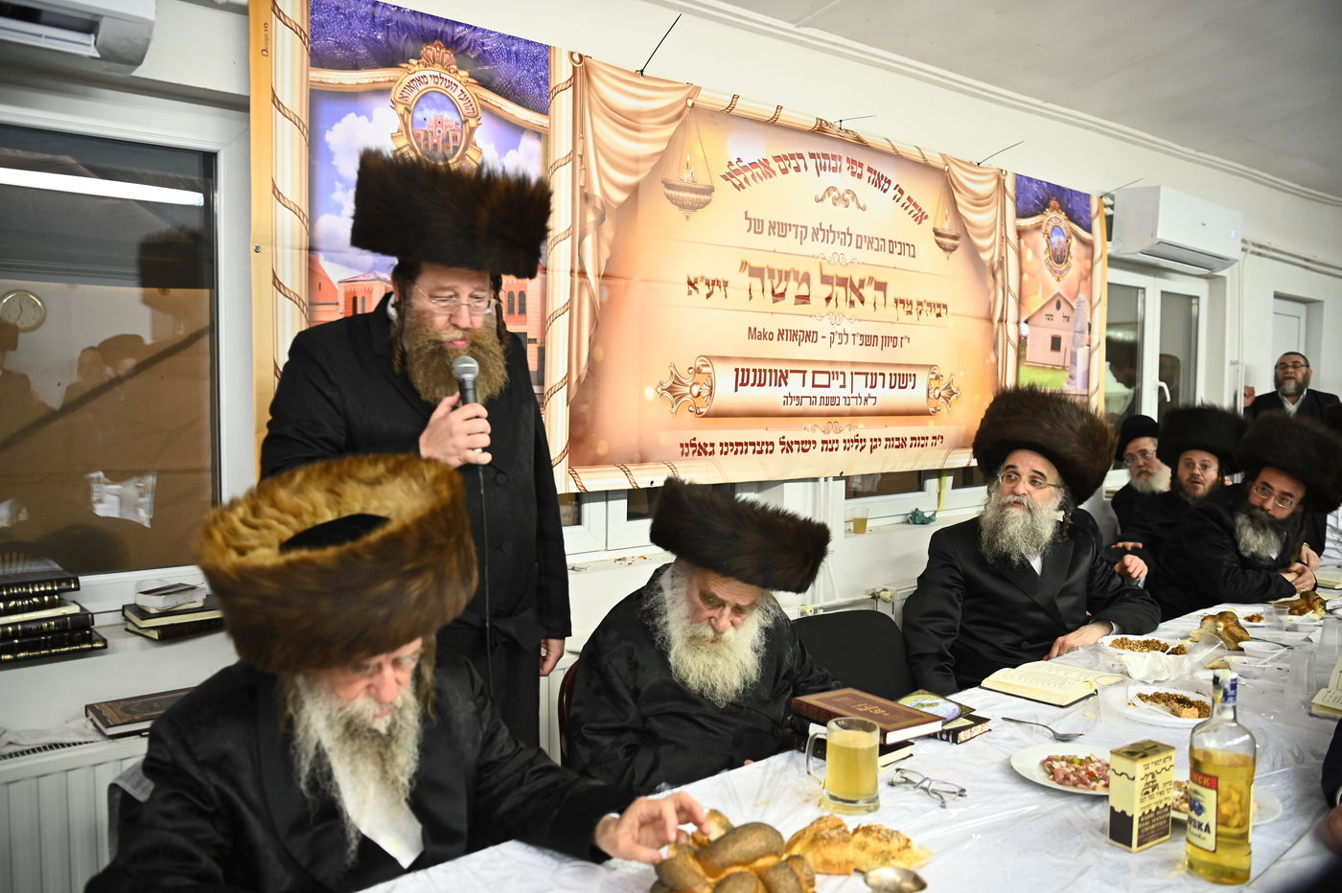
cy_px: 446
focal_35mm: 29
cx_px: 671
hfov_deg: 63.7
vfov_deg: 44.9
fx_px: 1080
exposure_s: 1/100
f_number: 3.2
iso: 2000
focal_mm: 29
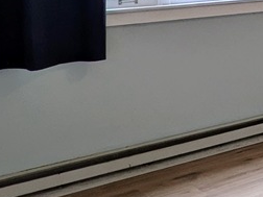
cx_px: 491
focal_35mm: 80
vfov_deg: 17.4
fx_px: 608
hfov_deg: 18.4
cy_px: -52
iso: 68
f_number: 2.2
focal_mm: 1.83
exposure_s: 1/239
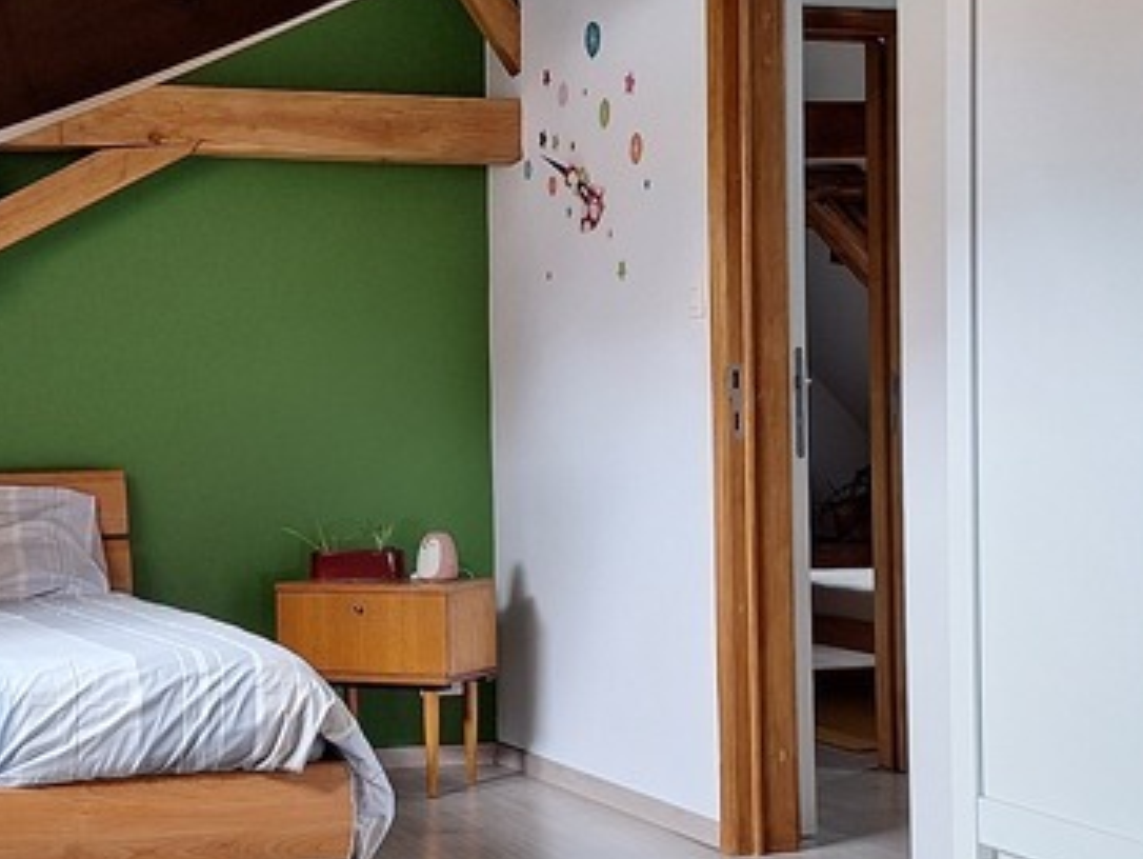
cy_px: 414
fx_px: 2148
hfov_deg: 29.6
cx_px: 382
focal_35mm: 65
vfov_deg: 22.6
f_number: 1.8
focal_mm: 5.54
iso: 80
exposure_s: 1/40
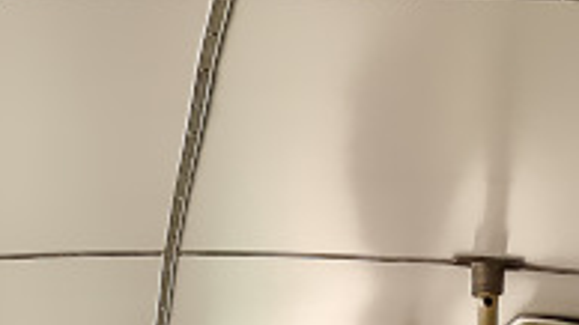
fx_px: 2579
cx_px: 87
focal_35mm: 168
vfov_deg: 6.5
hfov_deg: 12.7
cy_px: 996
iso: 100
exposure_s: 1/120
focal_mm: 5.43
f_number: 1.89
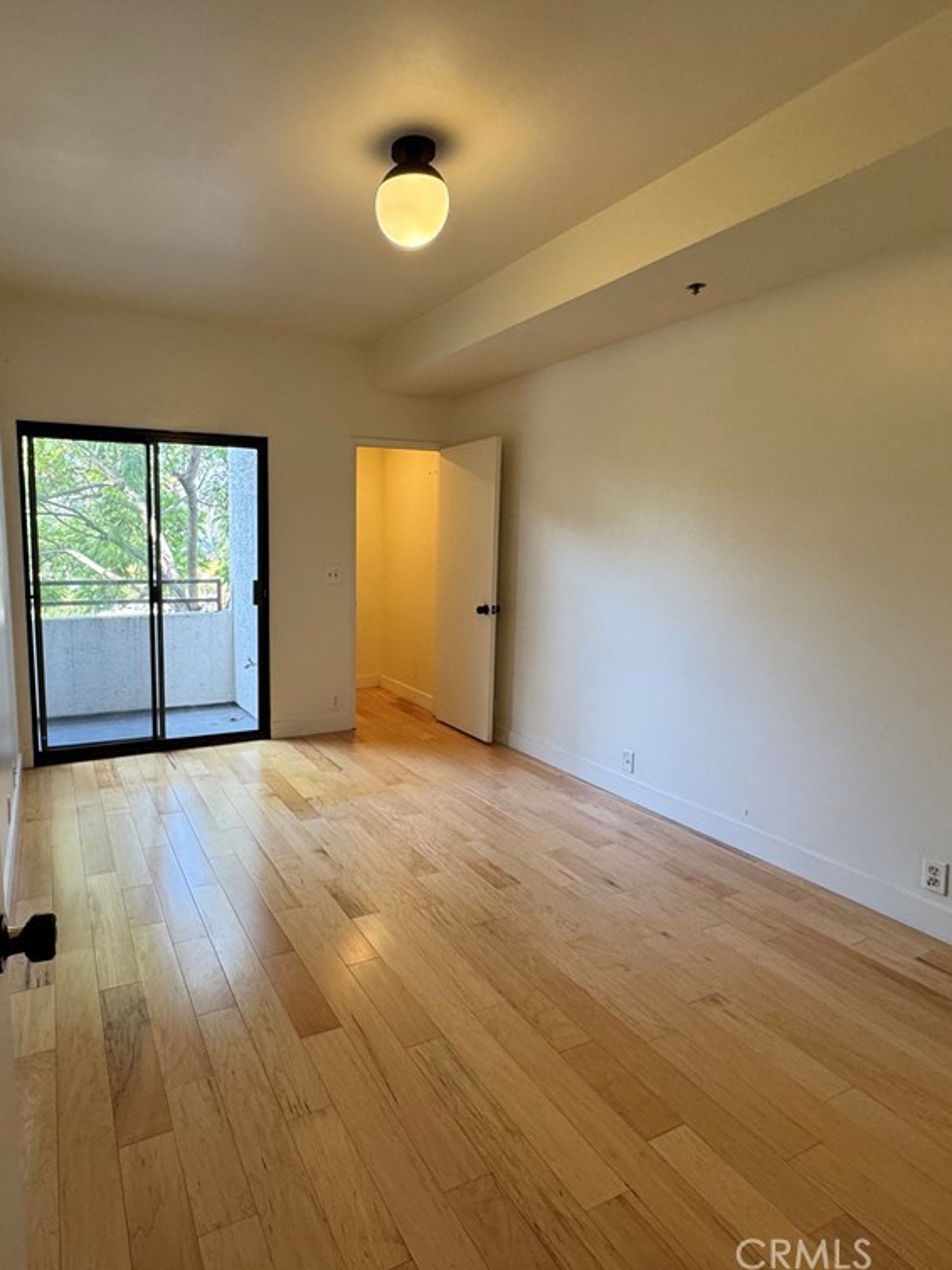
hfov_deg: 67.5
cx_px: 348
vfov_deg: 84.7
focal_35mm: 19
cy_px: 632
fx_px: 697
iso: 200
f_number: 2.2
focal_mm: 2.22
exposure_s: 1/120
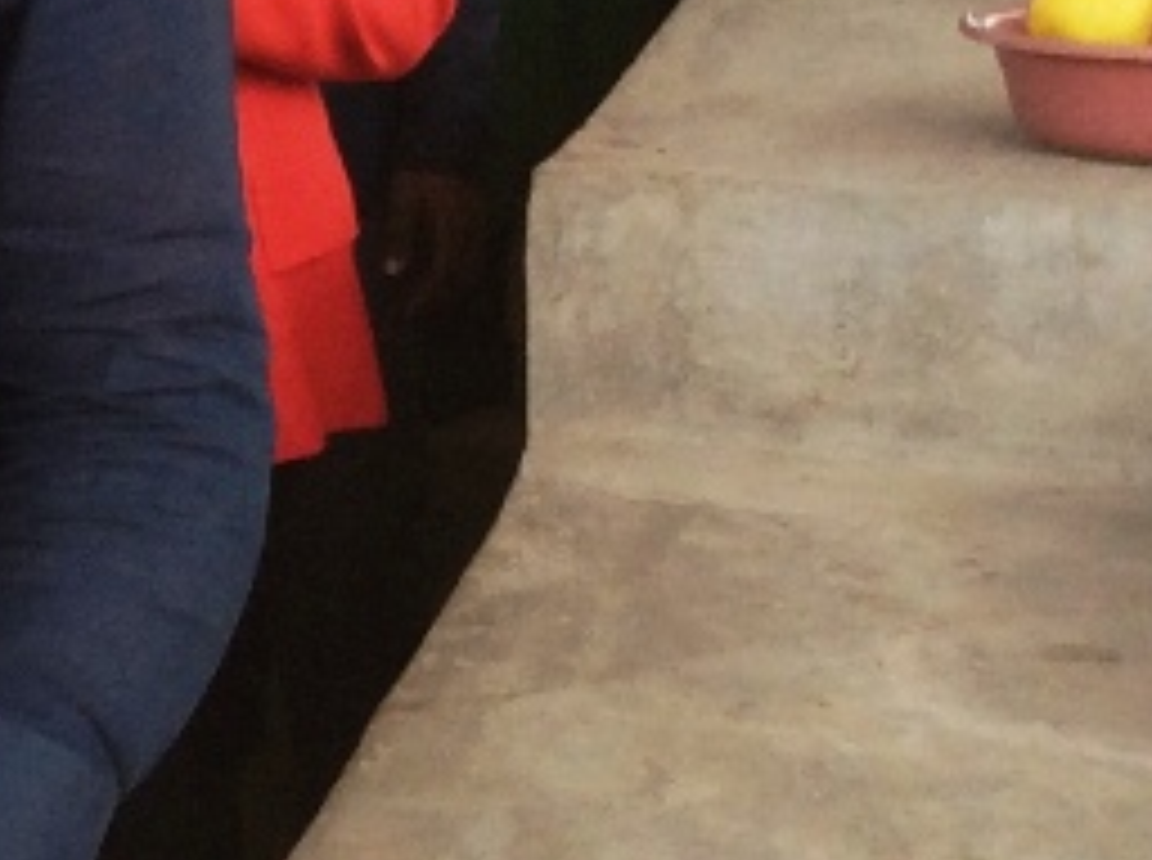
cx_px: -911
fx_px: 3886
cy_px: 135
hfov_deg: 14.8
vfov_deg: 12.5
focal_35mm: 117
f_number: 2.4
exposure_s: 1/299
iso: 32
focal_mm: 3.3
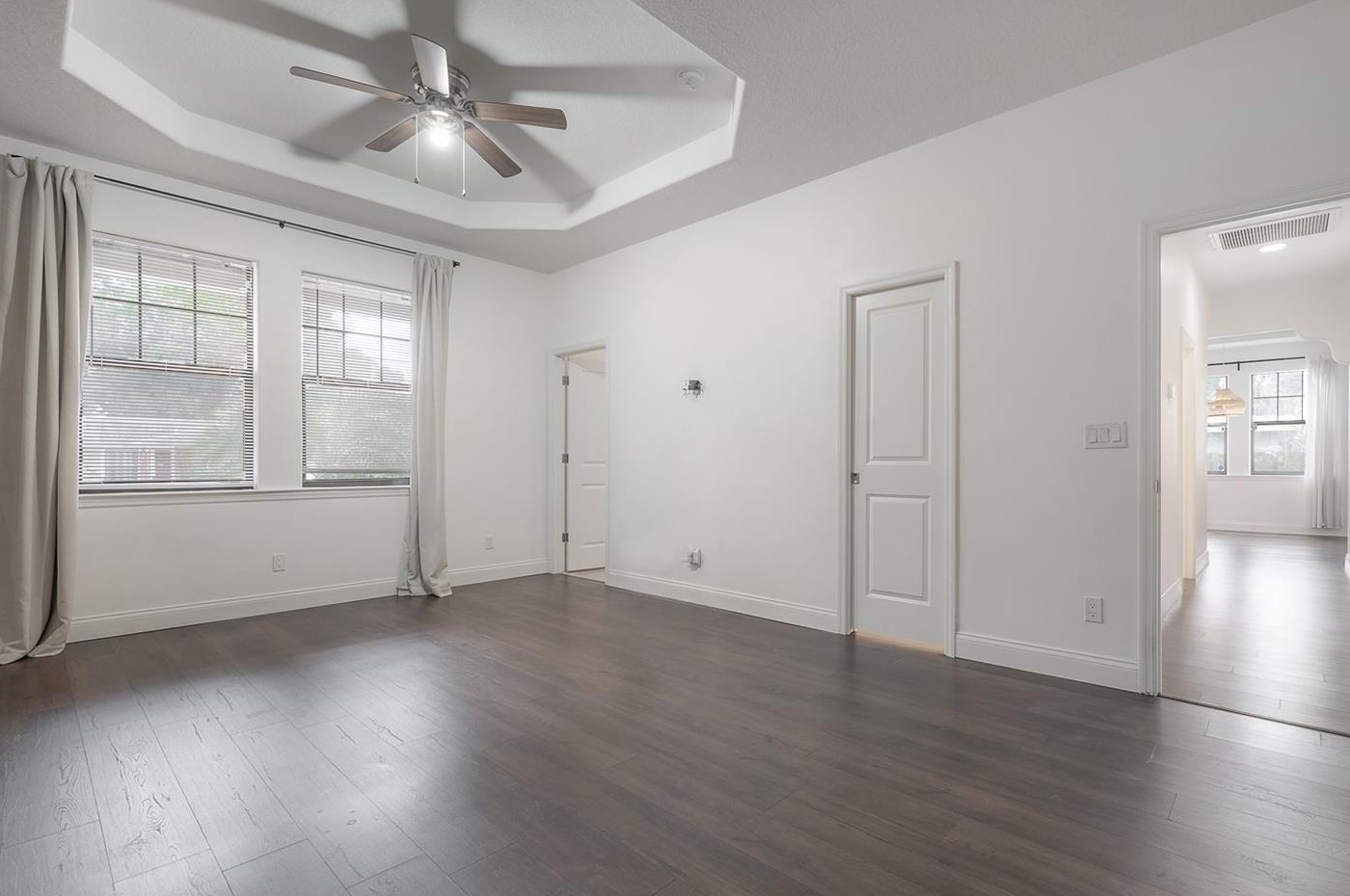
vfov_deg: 73.5
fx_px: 599
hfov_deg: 96.7
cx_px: 718
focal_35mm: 16
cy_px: 480
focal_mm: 14
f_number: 9
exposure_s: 1/6
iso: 320
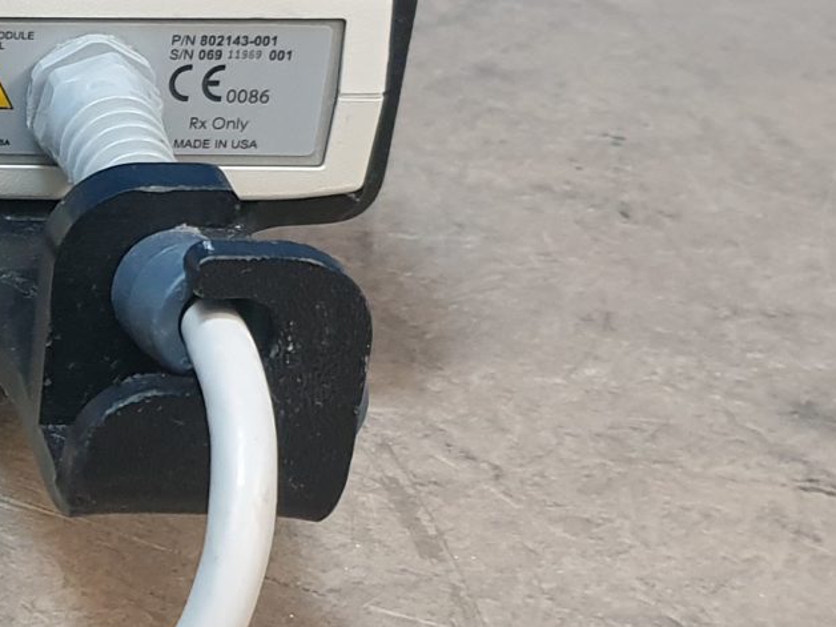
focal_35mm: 106
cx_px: -350
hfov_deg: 17.1
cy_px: 447
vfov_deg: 13.9
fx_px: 2560
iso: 250
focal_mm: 4.3
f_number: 1.5
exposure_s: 1/50
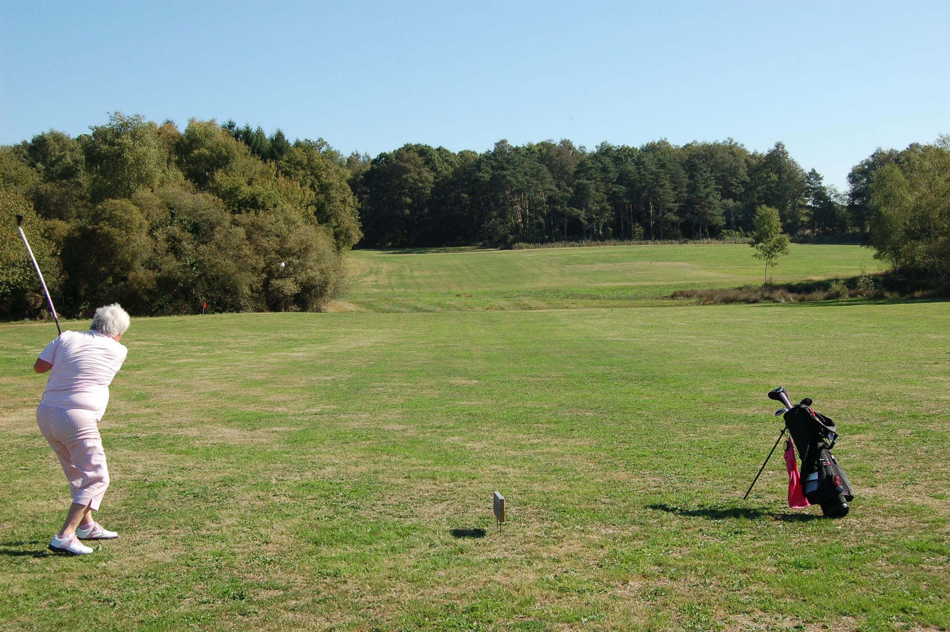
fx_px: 1226
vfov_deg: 28.9
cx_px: 475
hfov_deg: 42.4
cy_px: 316
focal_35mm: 46
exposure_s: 1/250
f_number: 8
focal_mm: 31
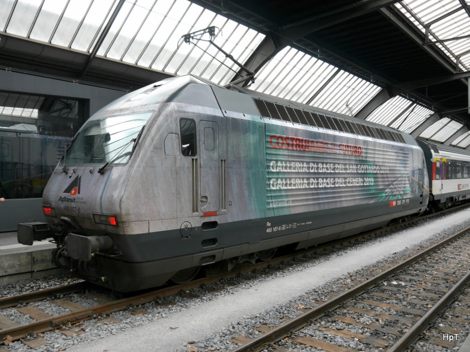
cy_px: 176
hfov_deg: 60.0
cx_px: 235
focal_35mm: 30
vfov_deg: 46.8
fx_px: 407
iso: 160
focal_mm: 15
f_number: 4
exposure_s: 1/100
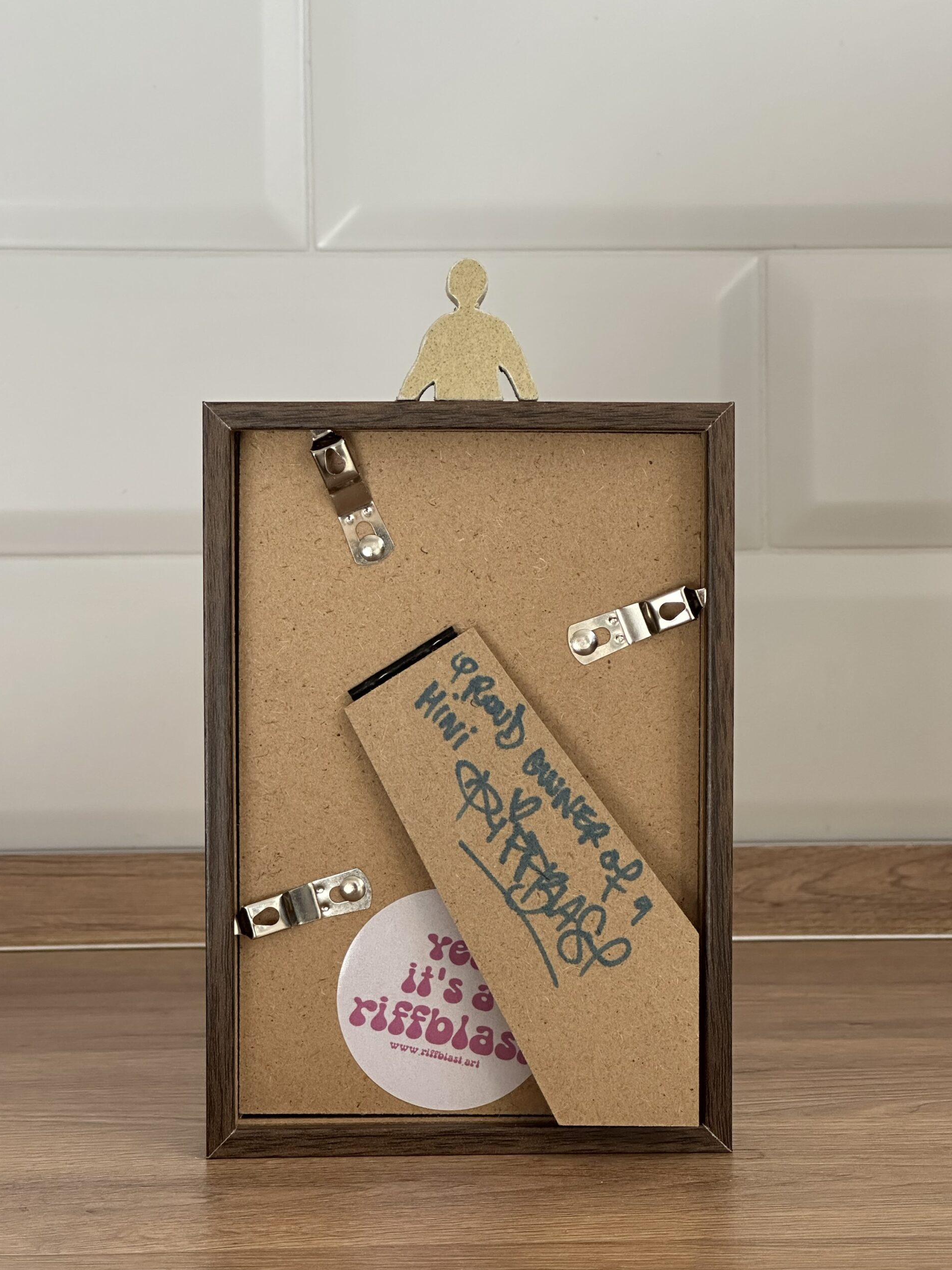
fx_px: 2860
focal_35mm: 78
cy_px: 631
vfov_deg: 25.0
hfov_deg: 18.9
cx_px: 472
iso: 160
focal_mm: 9
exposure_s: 1/99
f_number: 2.8
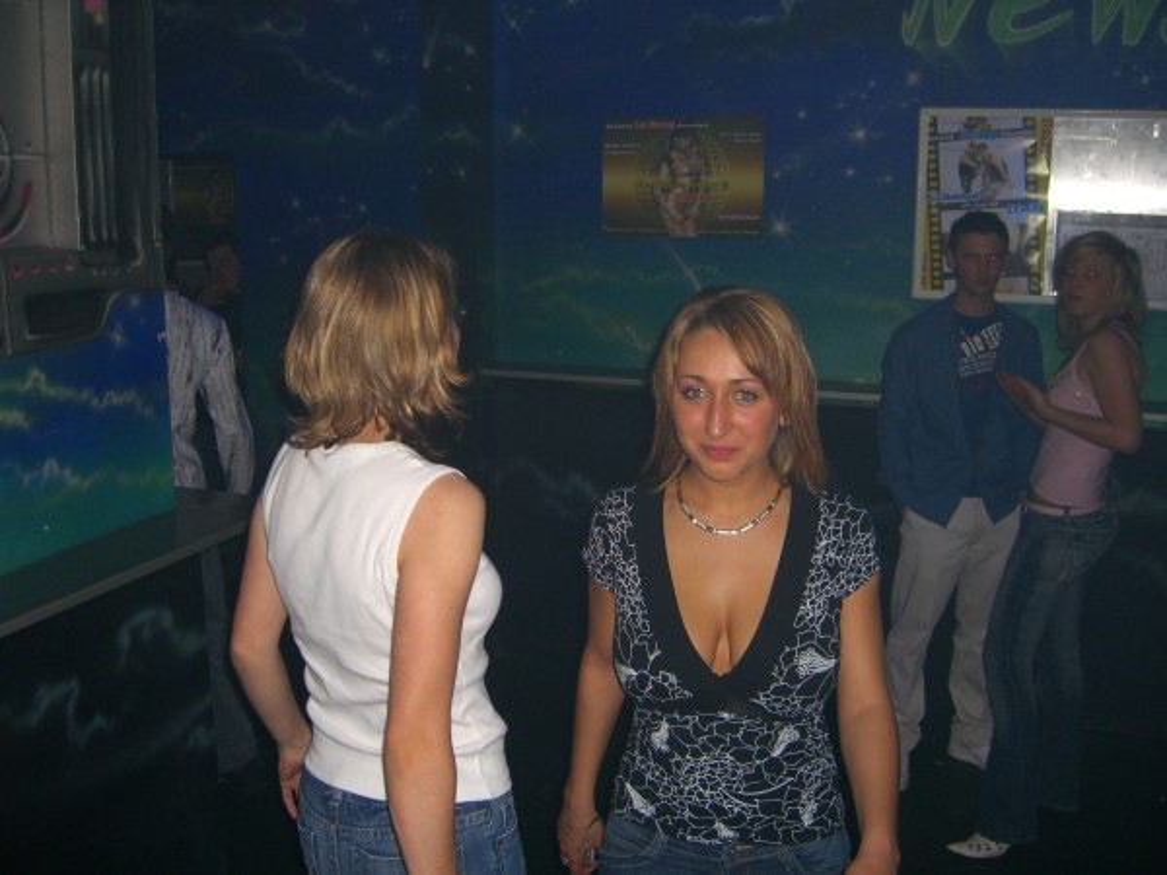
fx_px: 1281
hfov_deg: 49.0
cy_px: 438
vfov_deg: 37.7
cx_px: 584
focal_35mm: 38
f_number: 2.8
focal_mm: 7.9
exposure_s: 1/60
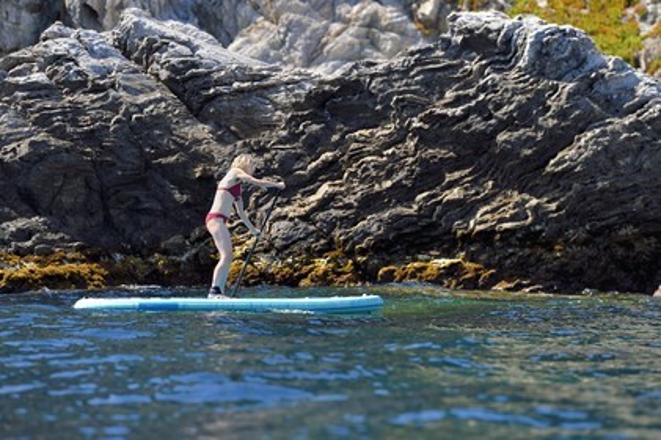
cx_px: 330
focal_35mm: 200
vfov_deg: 6.9
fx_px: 3669
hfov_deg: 10.3
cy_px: 220
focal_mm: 200
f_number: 4
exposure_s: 1/640
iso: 200
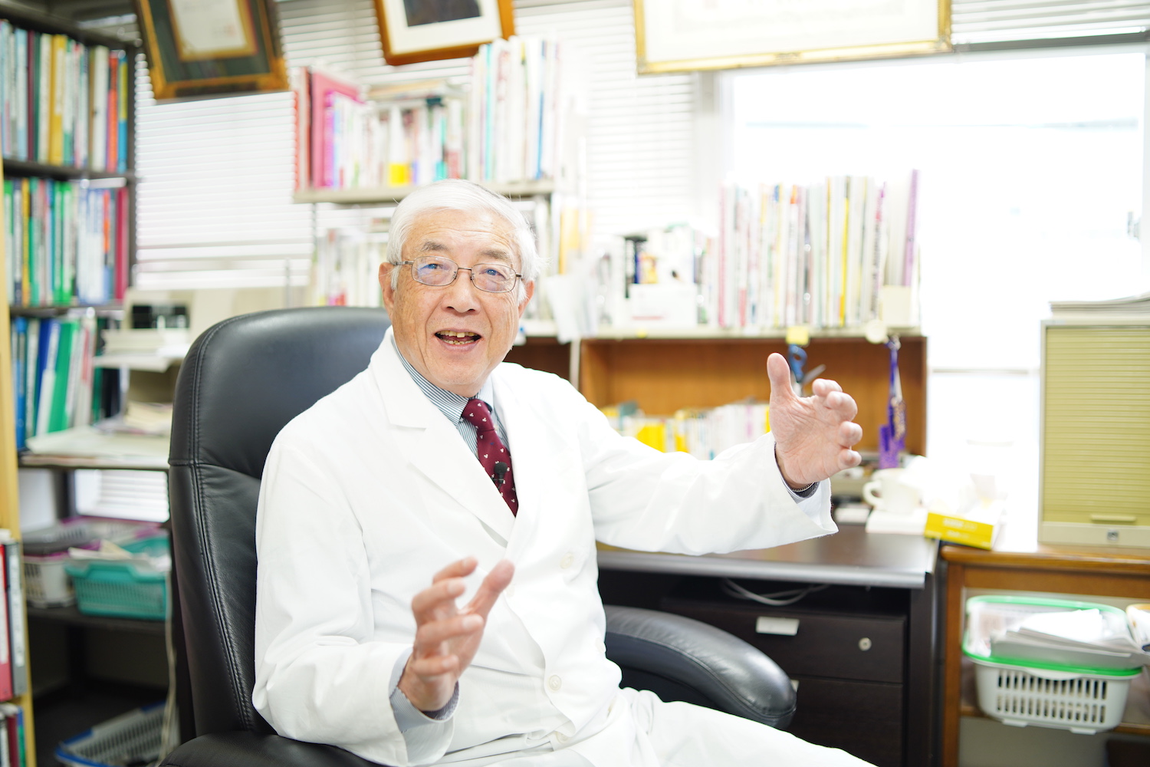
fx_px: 1118
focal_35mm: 35
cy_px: 384
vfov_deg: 37.9
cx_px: 575
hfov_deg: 54.4
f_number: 1.4
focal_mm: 35
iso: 160
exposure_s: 1/40
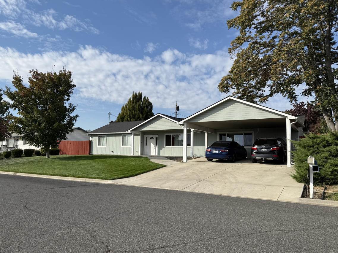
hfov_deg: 65.3
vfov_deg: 51.3
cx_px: 157
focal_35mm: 27
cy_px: 132
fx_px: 264
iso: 80
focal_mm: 6.76
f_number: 1.78
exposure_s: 1/5319
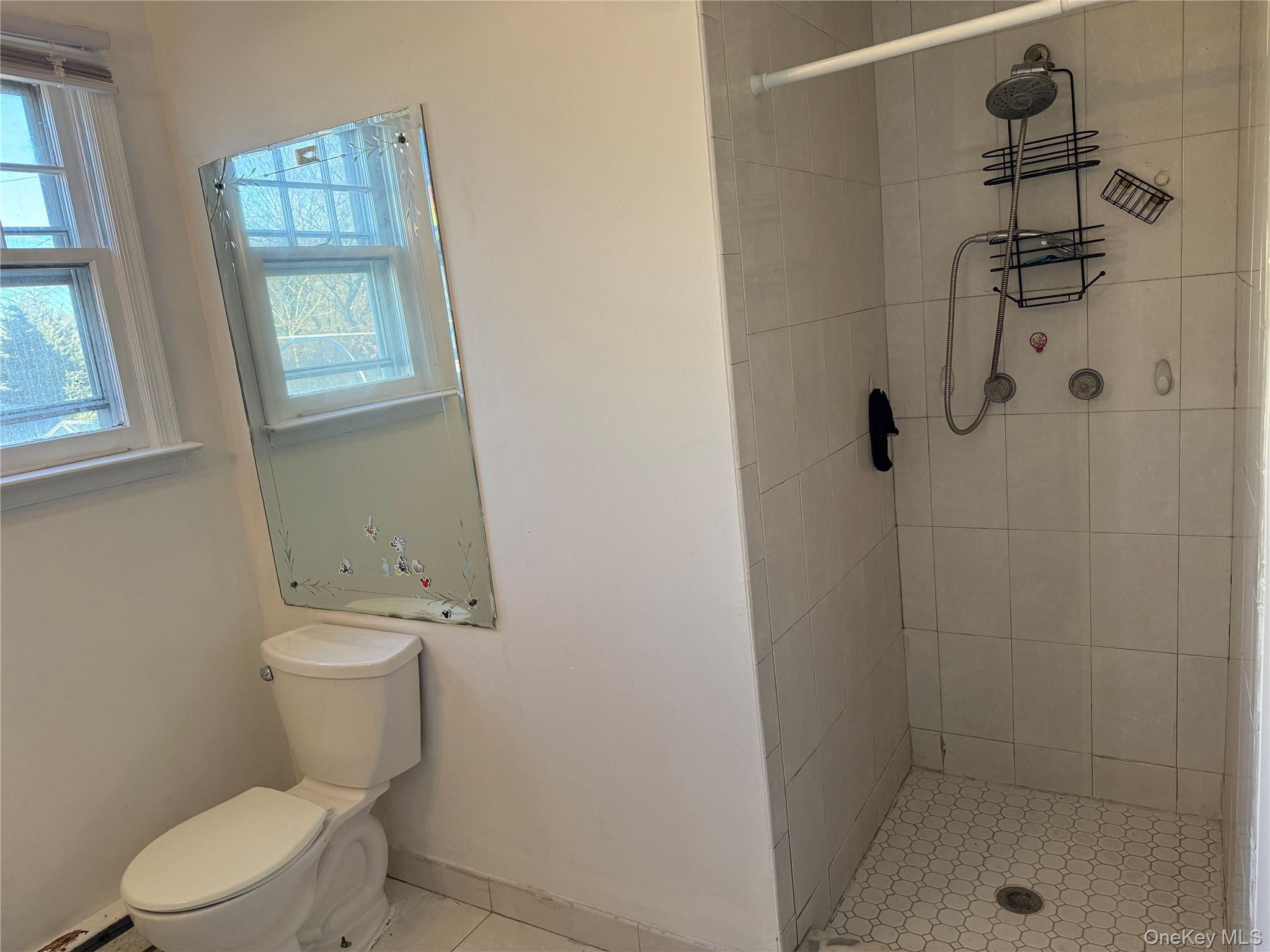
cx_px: 635
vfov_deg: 56.8
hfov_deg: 71.6
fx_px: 881
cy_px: 476
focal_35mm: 24
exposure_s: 1/142
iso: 200
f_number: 1.78
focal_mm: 6.76
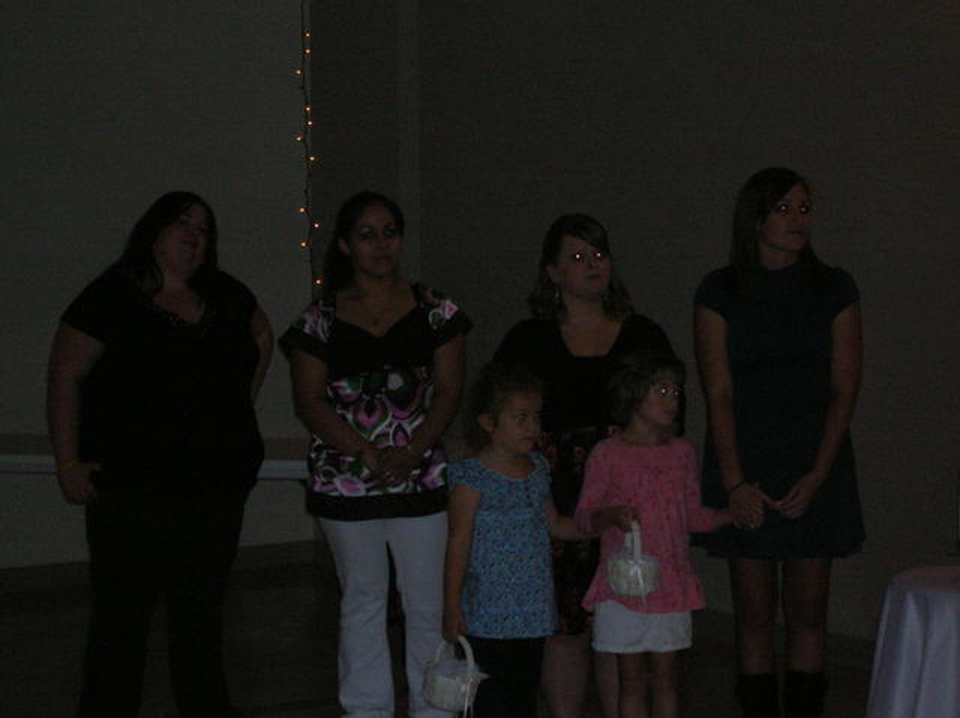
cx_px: 480
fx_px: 2605
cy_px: 359
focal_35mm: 94
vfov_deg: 15.7
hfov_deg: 20.9
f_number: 4.7
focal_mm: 15.7
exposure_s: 1/60.1
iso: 200
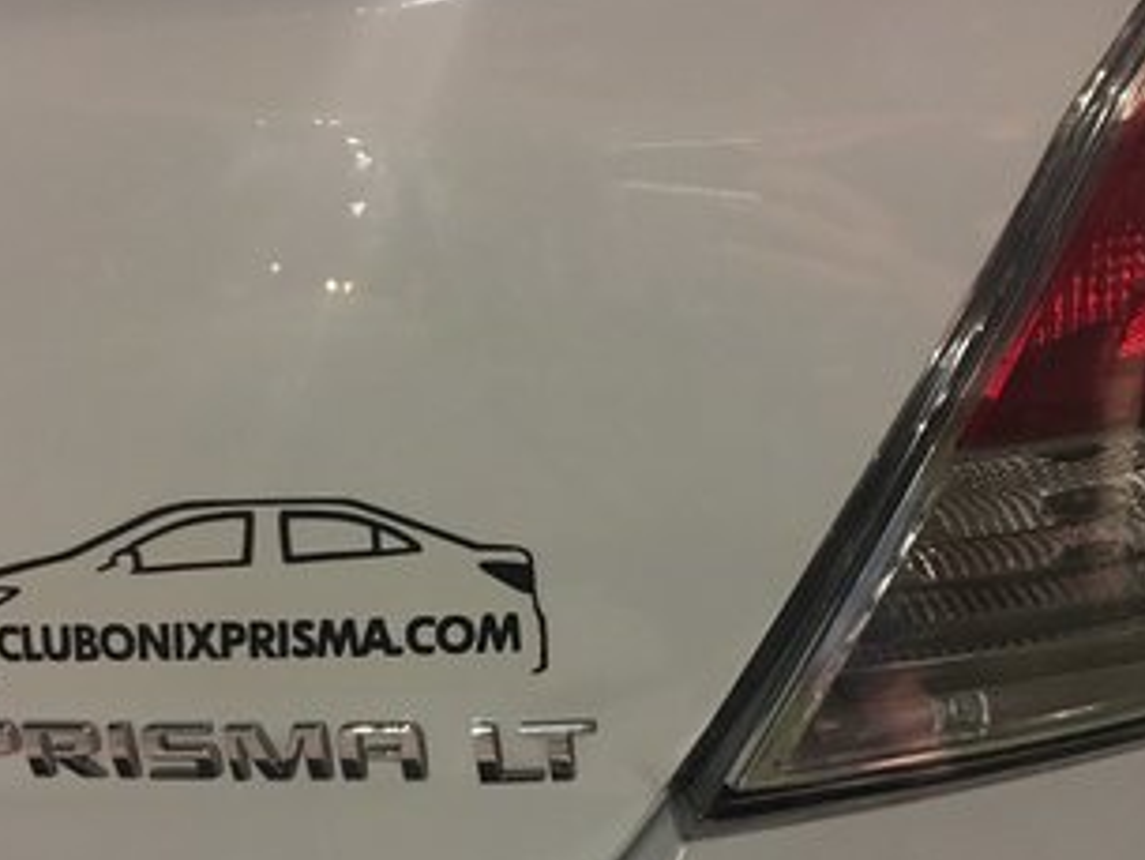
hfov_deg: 48.8
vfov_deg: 37.5
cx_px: 492
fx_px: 1257
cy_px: 541
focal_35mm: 38
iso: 640
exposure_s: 1/17
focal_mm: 4.15
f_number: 2.2
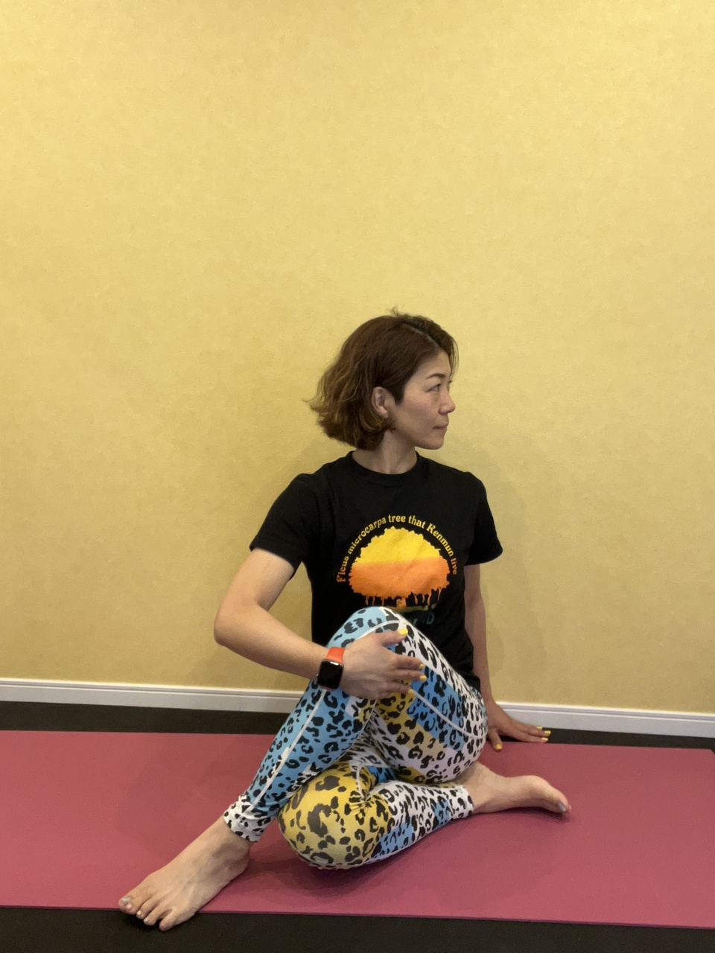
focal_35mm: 30
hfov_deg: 46.8
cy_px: 476
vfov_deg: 60.0
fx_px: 826
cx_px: 358
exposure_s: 1/50
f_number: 2.2
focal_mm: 2.71
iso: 160
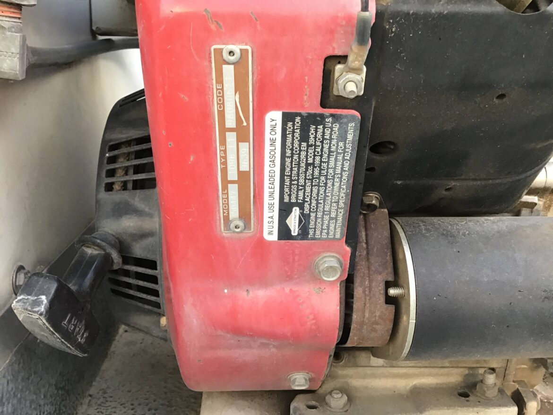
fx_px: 495
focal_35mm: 31
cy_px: 208
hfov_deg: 58.3
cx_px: 276
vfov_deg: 45.5
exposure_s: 1/30
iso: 80
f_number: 2.4
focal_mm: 3.3
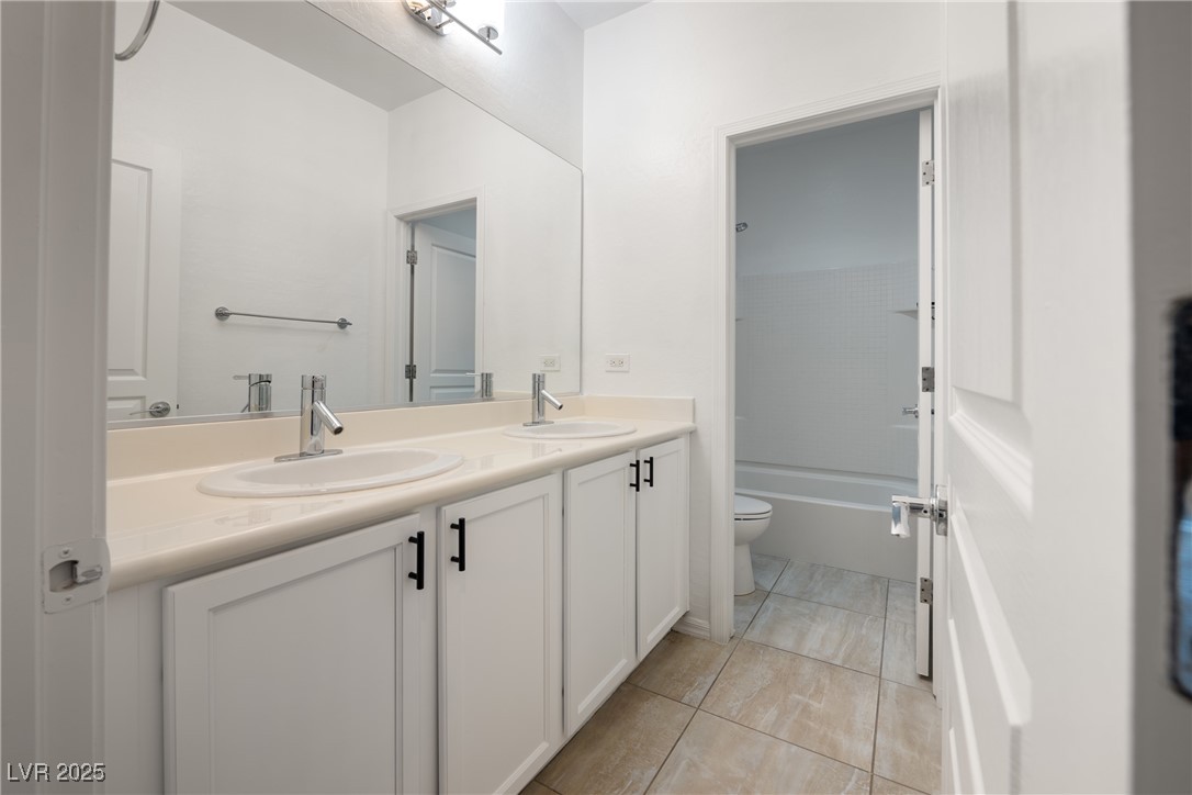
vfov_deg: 81.2
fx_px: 464
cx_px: 596
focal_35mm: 14
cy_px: 398
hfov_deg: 104.3
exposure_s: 1/1.25
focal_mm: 14
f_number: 9
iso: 100
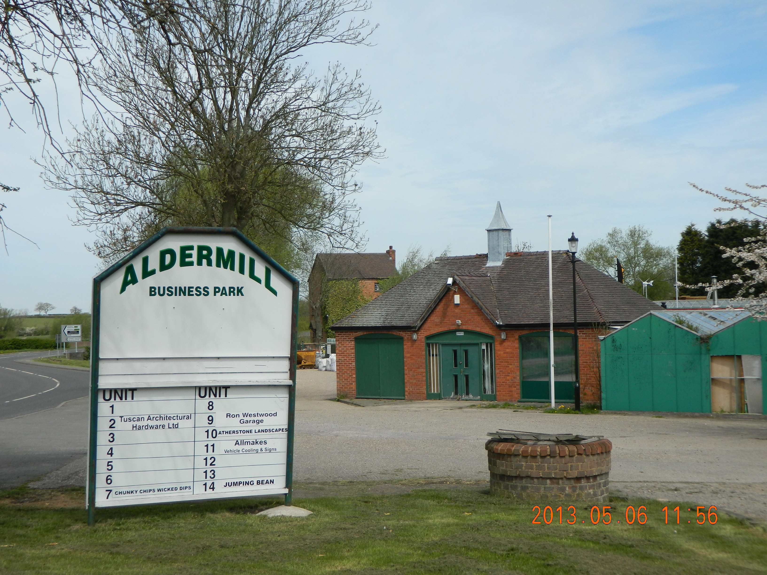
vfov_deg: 25.7
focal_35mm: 57
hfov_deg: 33.8
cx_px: 384
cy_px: 288
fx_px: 1263
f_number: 3.8
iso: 80
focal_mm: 10.2
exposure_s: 1/800
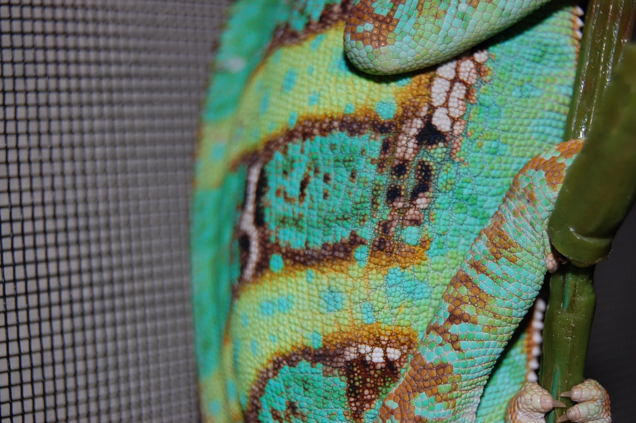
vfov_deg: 16.5
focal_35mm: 82
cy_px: 212
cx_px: 318
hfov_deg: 24.6
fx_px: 1456
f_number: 5.6
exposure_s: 1/125
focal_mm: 55
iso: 200
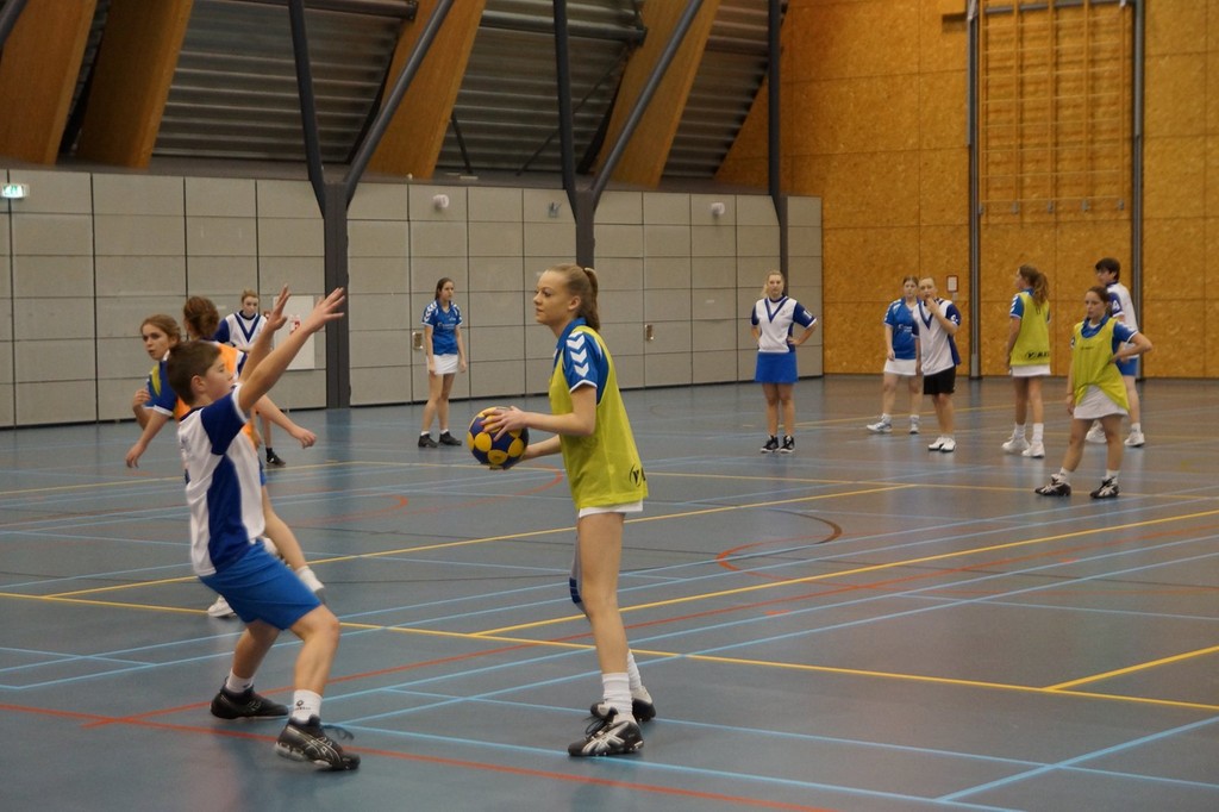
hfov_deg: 27.0
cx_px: 610
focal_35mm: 75
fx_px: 2539
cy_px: 406
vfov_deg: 18.2
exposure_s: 1/200
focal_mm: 50
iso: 1000
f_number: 3.2
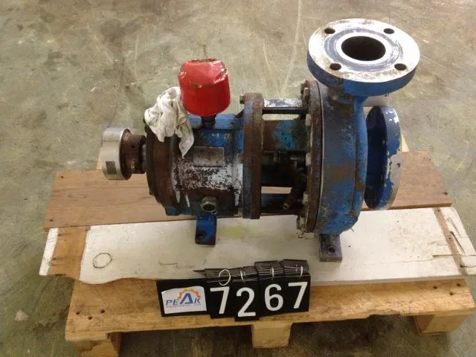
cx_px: 238
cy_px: 178
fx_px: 481
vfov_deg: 40.7
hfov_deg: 52.6
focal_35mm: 35
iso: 320
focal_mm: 4.28
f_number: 2.4
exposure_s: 1/20
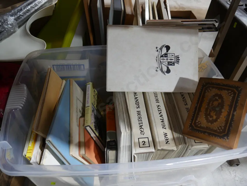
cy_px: 93
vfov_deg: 46.8
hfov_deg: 59.9
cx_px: 124
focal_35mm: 30
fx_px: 214
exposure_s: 1/60
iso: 500
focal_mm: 15
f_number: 3.6
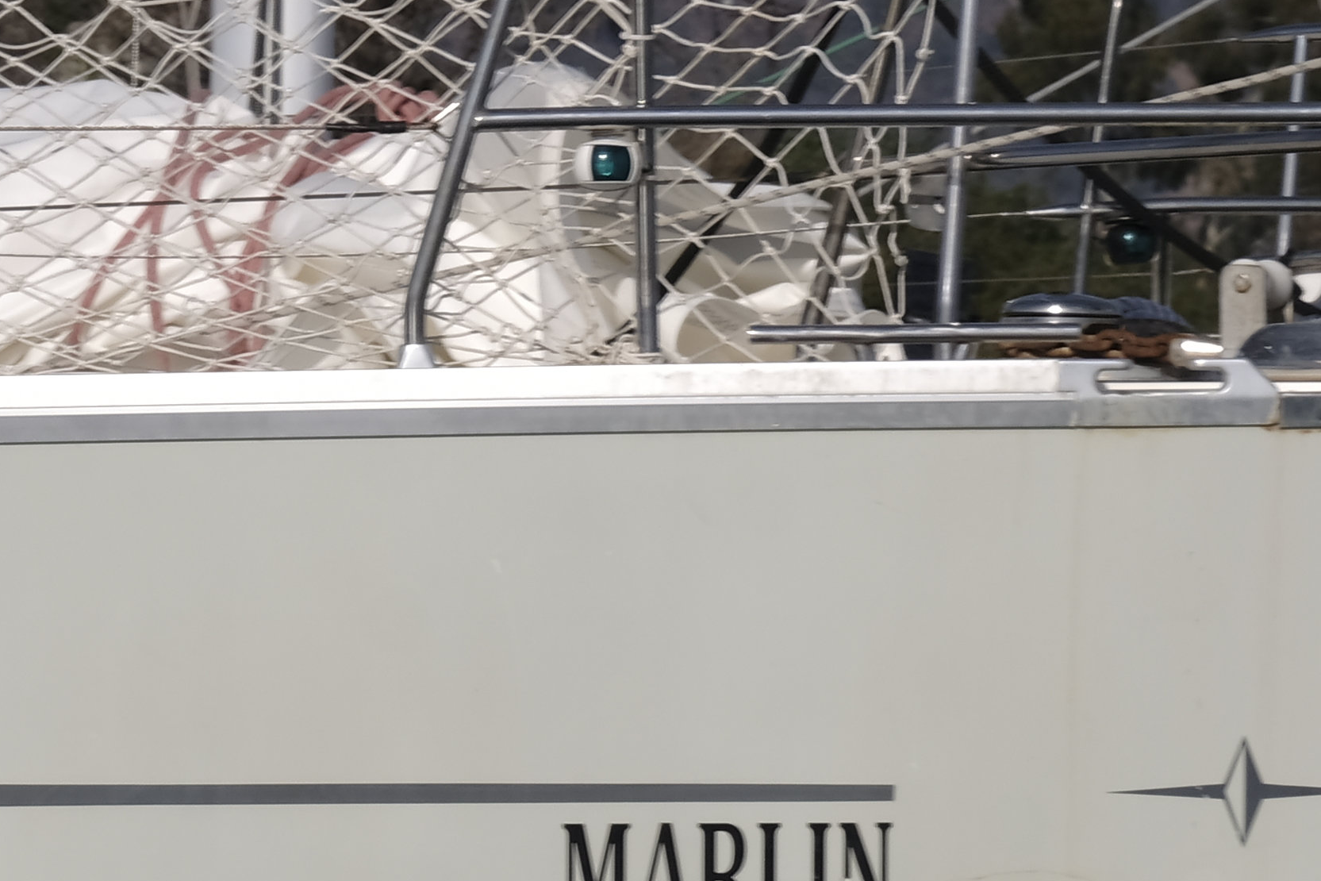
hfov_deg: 3.7
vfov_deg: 2.4
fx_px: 20621
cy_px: 588
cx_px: 1461
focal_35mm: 562
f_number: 16
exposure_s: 1/160
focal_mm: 104.2
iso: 100
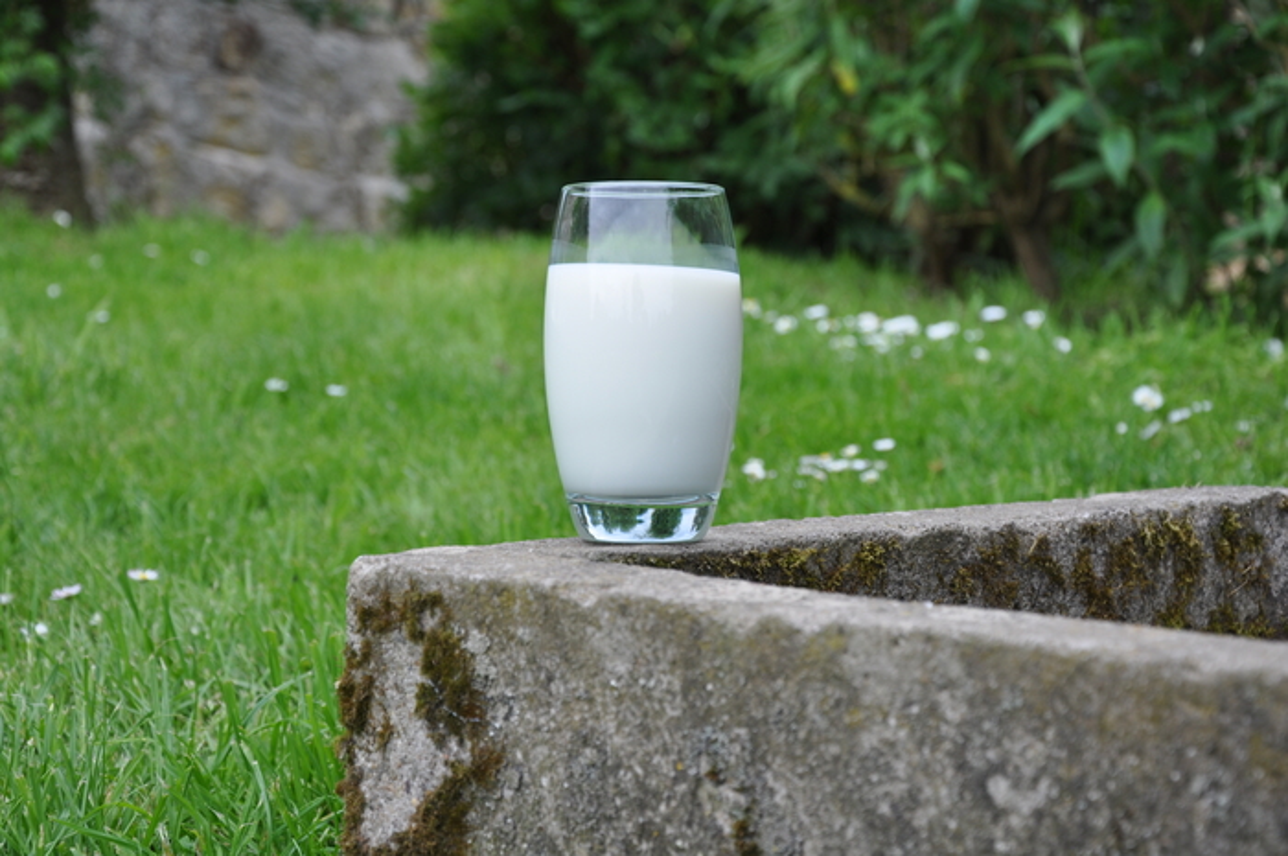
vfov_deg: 17.5
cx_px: 644
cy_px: 428
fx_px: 2787
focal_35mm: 78
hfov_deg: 26.0
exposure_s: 1/160
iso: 200
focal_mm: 52
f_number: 6.3
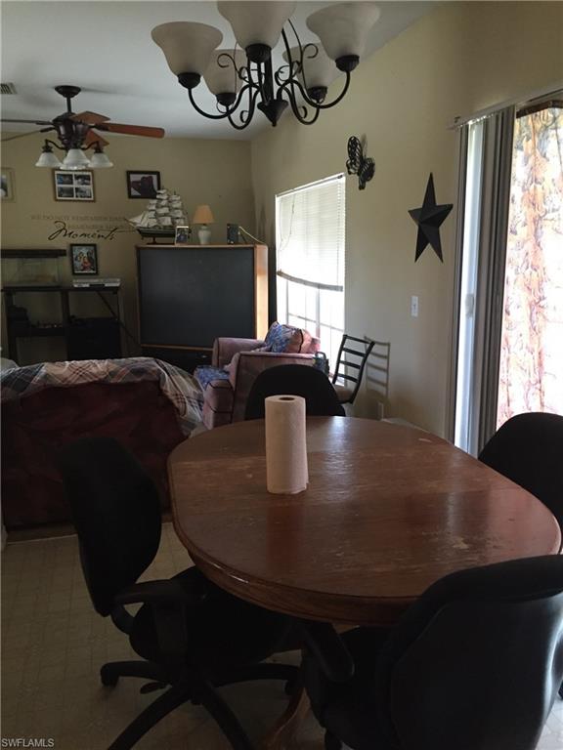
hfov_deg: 48.2
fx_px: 629
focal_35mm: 29
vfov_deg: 61.7
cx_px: 282
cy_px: 375
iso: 160
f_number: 2.2
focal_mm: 4.15
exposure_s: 1/30
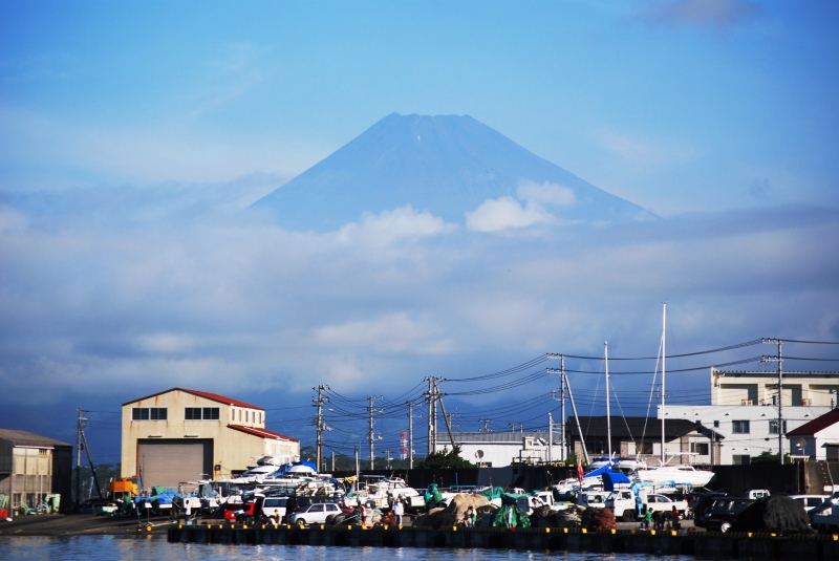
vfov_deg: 8.3
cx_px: 420
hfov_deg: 12.4
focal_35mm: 165
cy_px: 280
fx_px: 3849
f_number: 5.6
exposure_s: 1/1250
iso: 200
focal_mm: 110
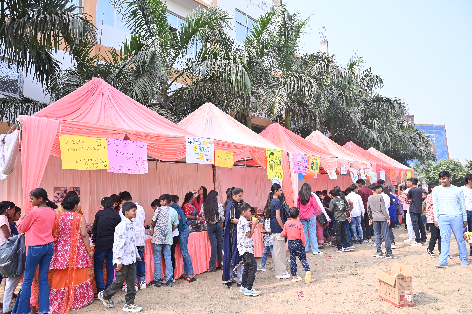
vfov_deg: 53.1
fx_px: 314
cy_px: 157
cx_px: 236
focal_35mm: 24
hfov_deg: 73.8
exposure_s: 1/640
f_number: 5.6
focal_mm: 24
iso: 400
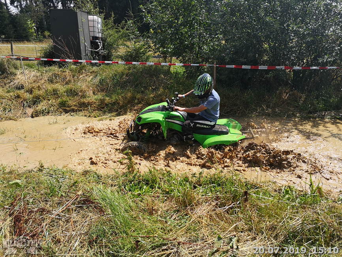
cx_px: 171
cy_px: 128
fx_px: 267
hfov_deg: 65.3
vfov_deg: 51.4
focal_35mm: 27
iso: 50
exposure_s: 1/2033
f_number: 1.8
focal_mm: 3.95
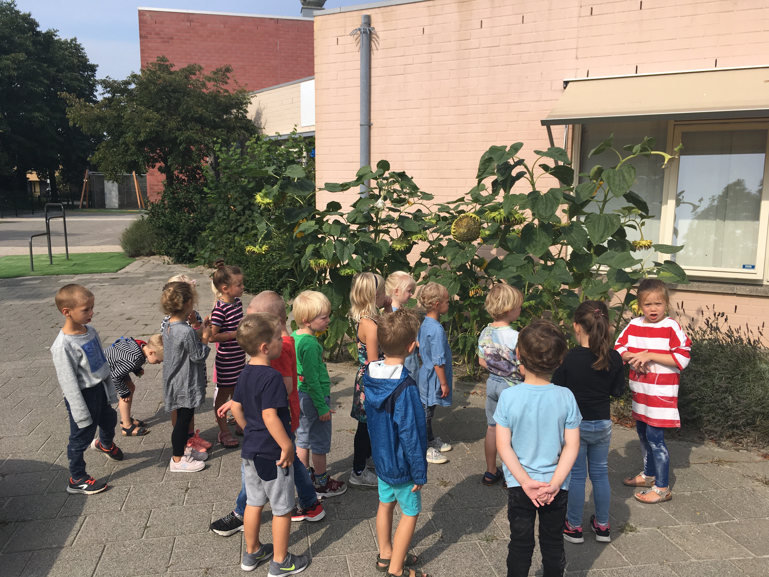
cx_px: 384
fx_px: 644
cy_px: 288
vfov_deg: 48.2
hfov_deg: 61.7
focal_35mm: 29
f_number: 2.2
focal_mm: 4.15
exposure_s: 1/1972
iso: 25
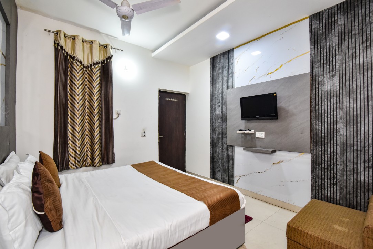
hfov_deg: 96.7
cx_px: 186
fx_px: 166
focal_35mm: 16
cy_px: 124
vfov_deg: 73.8
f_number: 7.1
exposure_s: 1/50
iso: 2000
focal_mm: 16
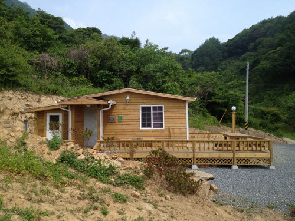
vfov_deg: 40.7
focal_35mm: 35
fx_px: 298
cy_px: 110
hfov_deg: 52.6
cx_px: 148
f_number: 2.4
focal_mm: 4.28
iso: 64
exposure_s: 1/1175
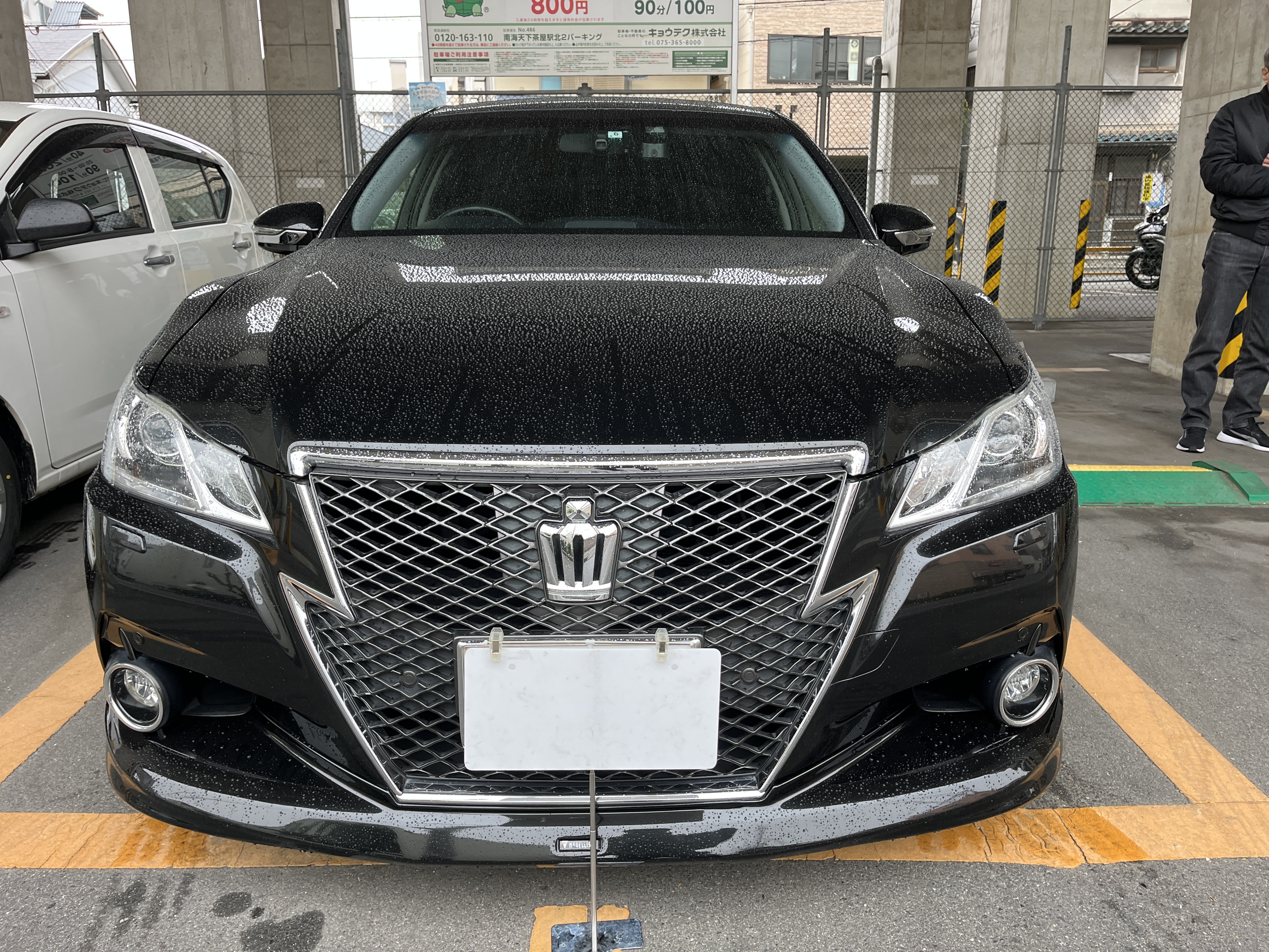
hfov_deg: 67.3
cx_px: 634
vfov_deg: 53.1
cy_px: 476
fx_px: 953
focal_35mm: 26
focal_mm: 5.1
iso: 80
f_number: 1.6
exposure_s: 1/121
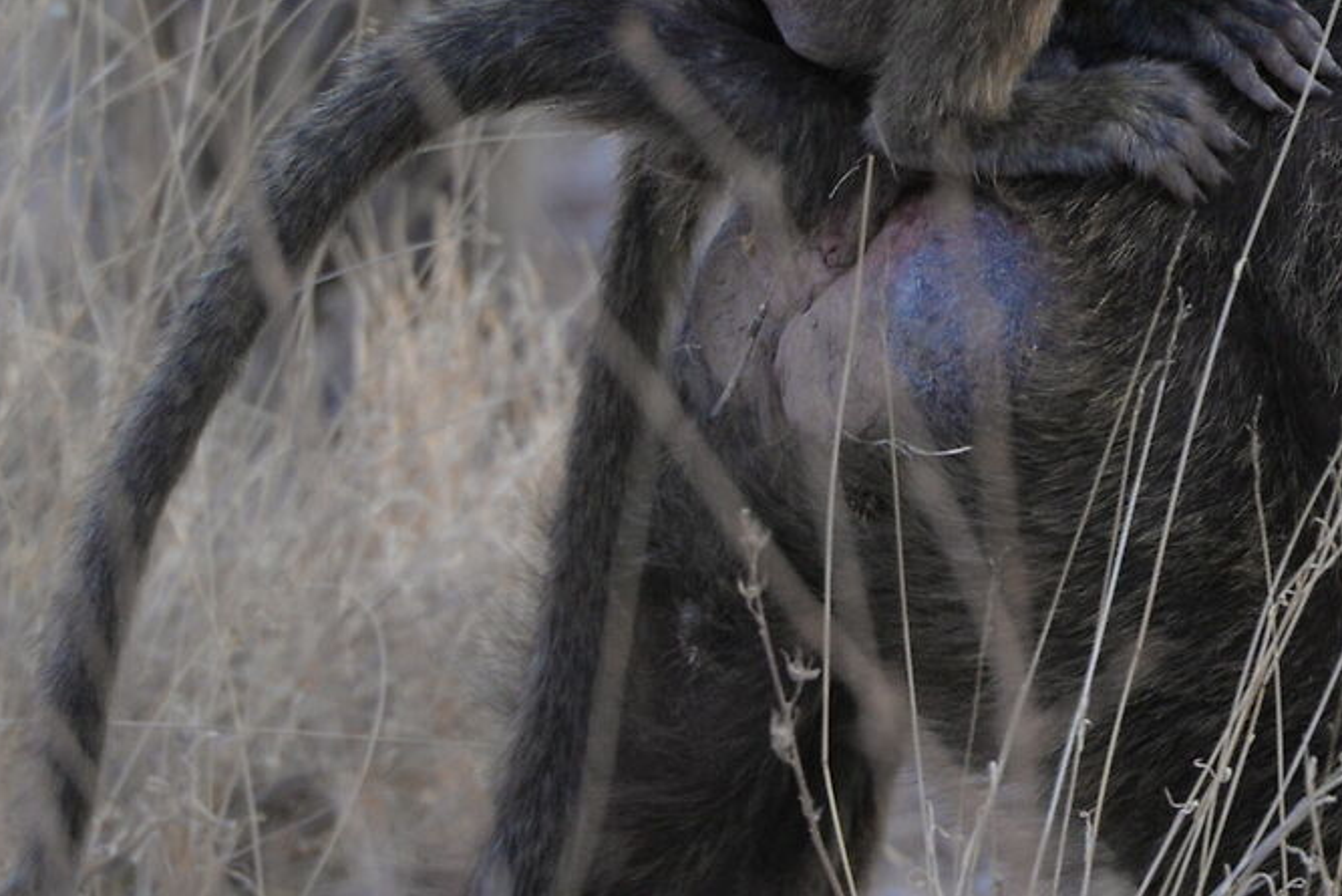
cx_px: 1714
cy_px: 109
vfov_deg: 1.0
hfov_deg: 1.4
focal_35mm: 1439
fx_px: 53651
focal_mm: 400
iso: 900
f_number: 5.6
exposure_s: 1/400
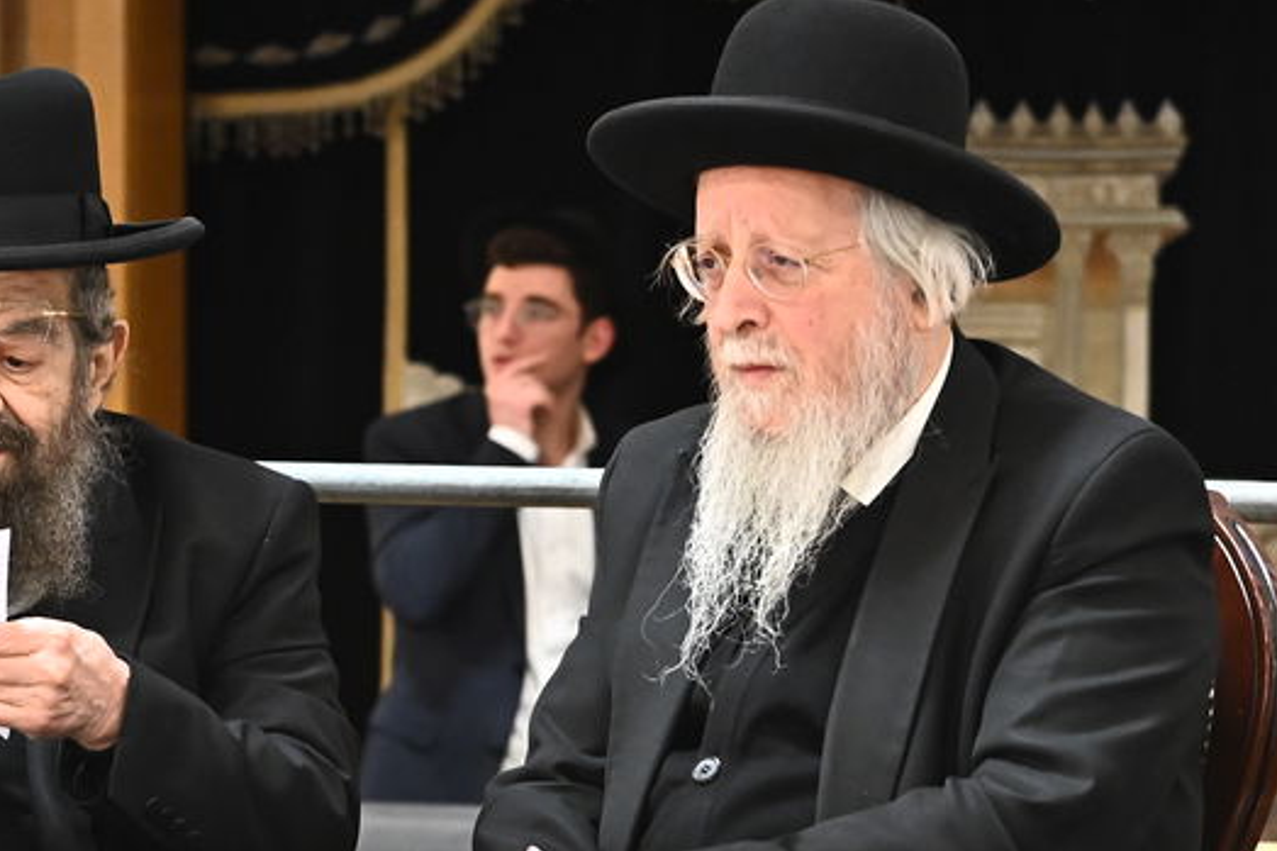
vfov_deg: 7.3
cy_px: 215
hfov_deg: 11.0
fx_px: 6631
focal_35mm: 187
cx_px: 838
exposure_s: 1/160
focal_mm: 70
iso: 4000
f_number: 4.5
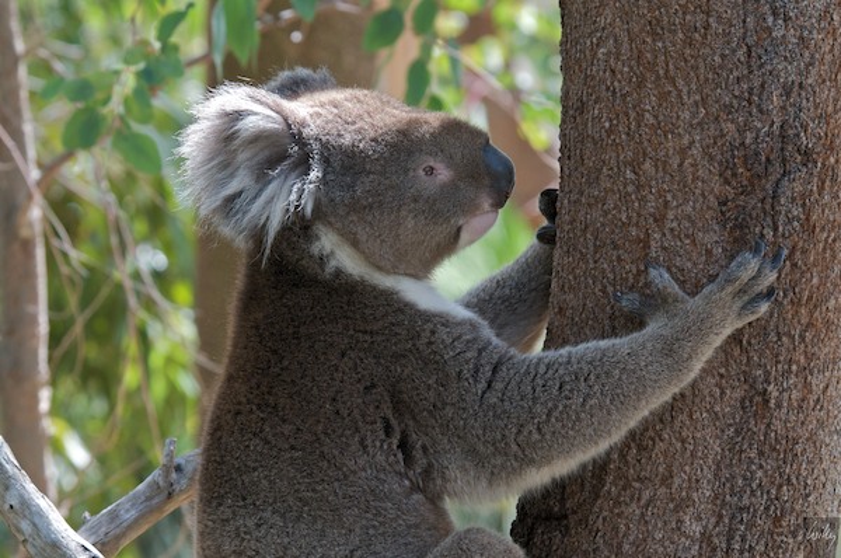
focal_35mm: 262
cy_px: 279
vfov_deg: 5.2
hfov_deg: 7.9
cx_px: 420
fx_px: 6122
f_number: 8
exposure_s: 1/250
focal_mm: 175
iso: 800
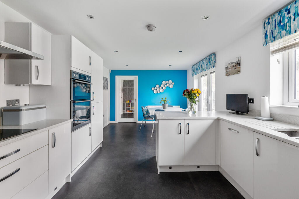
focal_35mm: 14
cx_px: 150
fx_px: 116
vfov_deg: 81.2
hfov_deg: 104.2
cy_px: 100
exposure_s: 1/15
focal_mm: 14
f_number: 8
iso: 640
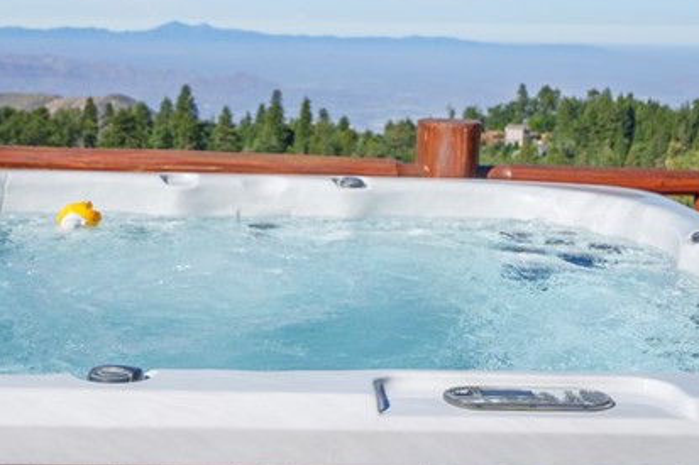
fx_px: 1300
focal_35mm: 67
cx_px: 283
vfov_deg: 19.9
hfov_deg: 30.0
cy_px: 52
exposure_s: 1/2000
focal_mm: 27
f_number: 6.3
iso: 200
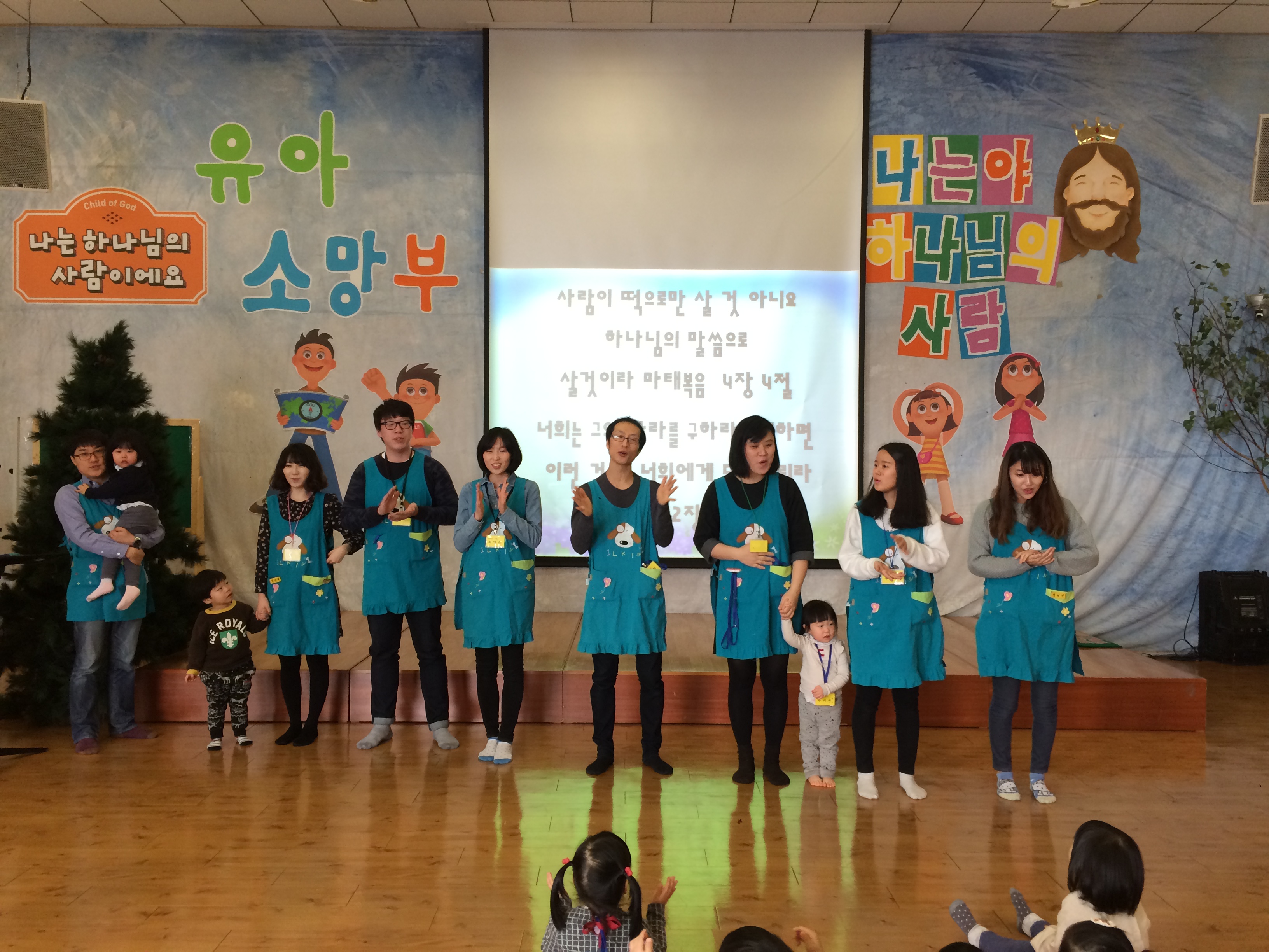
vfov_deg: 48.2
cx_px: 634
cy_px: 476
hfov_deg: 61.7
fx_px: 1063
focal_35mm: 29
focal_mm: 4.15
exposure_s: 1/30
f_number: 2.2
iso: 50
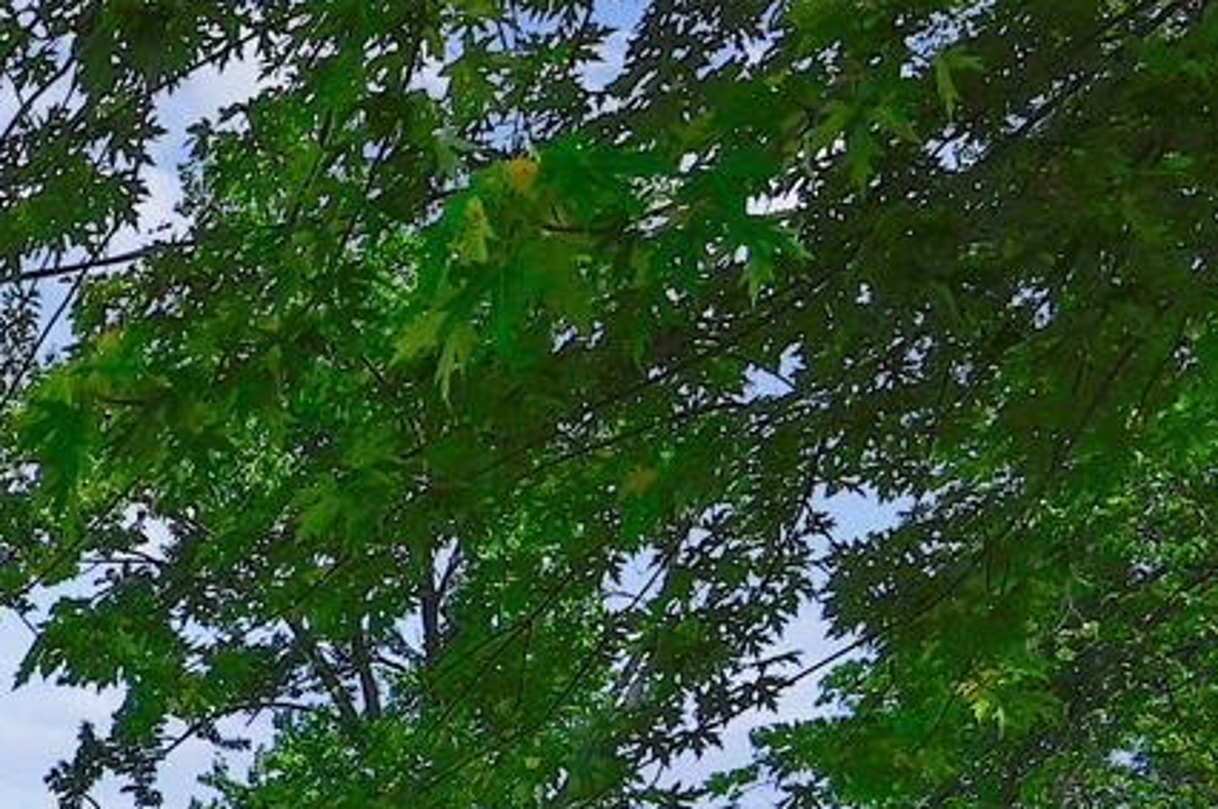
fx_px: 2602
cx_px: -1535
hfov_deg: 16.1
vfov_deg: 15.9
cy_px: 1298
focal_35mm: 77
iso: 100
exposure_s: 1/400
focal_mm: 16
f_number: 7.1
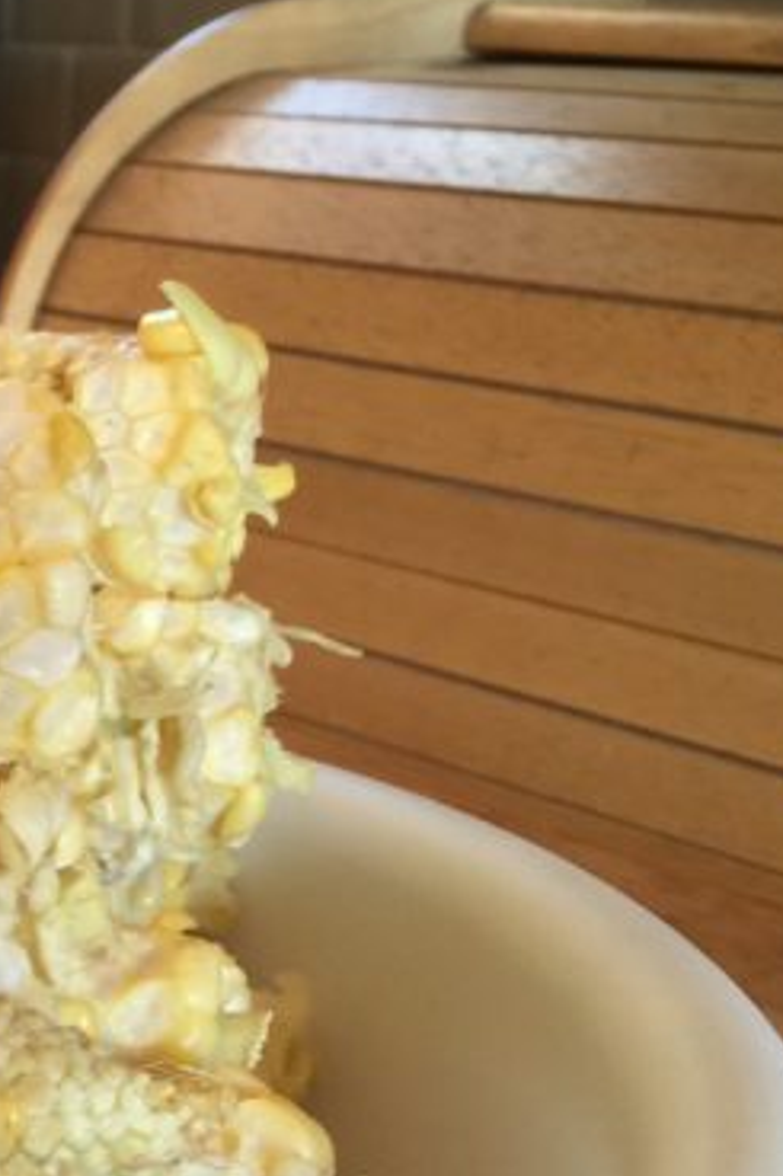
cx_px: -451
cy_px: 1077
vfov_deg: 23.5
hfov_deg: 14.9
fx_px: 2743
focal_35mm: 84
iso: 32
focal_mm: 4.15
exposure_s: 1/15
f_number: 2.2
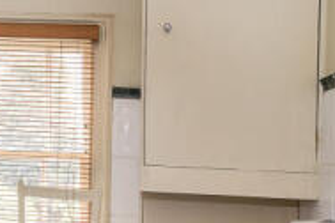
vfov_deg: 25.2
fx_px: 484
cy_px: 201
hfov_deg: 38.0
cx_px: 129
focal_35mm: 52
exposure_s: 1/4
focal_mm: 10
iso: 100
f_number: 6.4
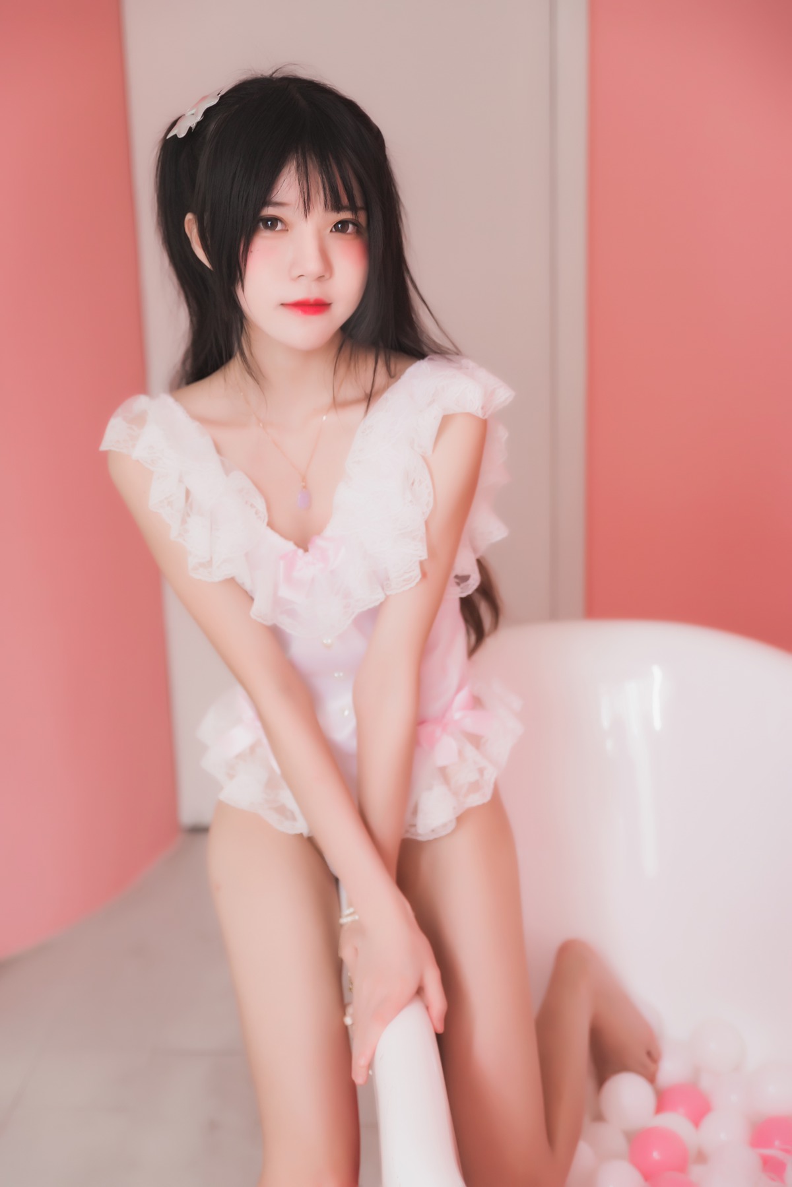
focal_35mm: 49
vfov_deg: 40.3
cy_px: 594
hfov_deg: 27.5
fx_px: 1616
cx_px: 396
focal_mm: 49
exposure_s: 1/160
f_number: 2.8
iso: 2000
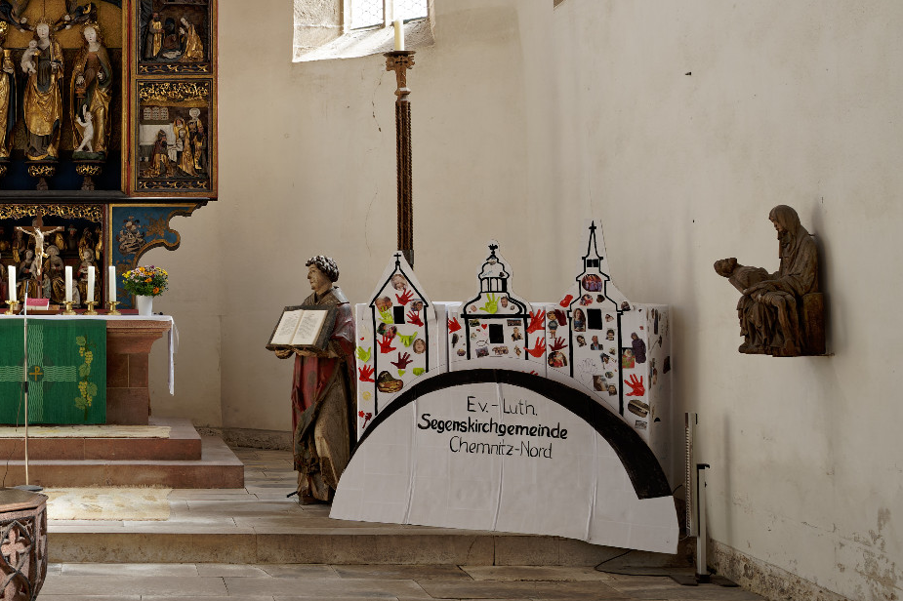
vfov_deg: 21.8
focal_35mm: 62
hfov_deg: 30.4
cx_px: 29
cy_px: 189
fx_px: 1555
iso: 100
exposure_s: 1/5
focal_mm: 28
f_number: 7.1
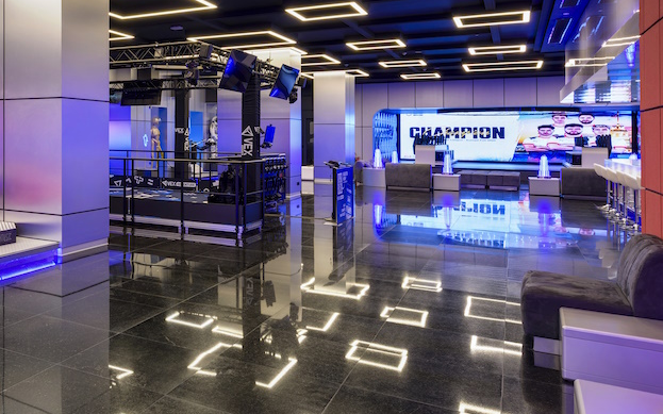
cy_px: 127
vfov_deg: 37.7
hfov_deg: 51.9
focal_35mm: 33
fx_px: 596
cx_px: 77
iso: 100
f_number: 11
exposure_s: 1/2
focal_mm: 14
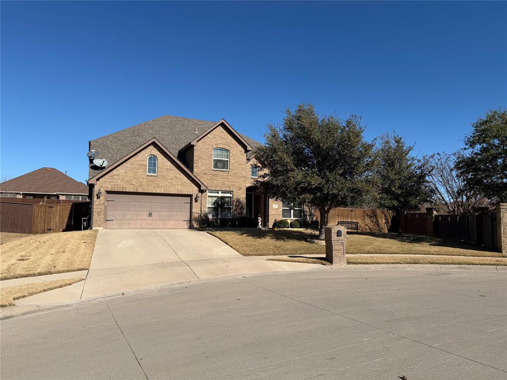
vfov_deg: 56.8
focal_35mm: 24
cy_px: 190
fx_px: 352
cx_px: 254
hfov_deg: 71.6
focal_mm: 6.76
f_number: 1.78
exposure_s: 1/7353
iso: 80
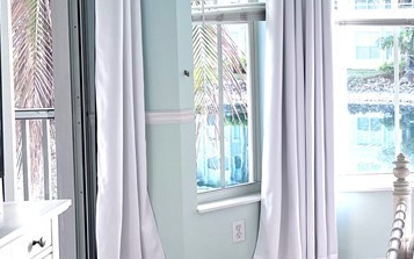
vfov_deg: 16.3
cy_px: 31
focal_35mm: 79
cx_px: 486
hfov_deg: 24.0
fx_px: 891
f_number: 1.5
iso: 50
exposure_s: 1/160
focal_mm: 5.7
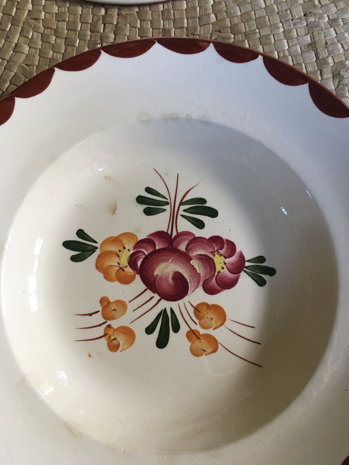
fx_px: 390
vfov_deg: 61.7
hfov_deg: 48.2
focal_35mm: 29
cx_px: 174
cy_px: 232
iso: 160
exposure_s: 1/33
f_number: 2.2
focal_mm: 4.15
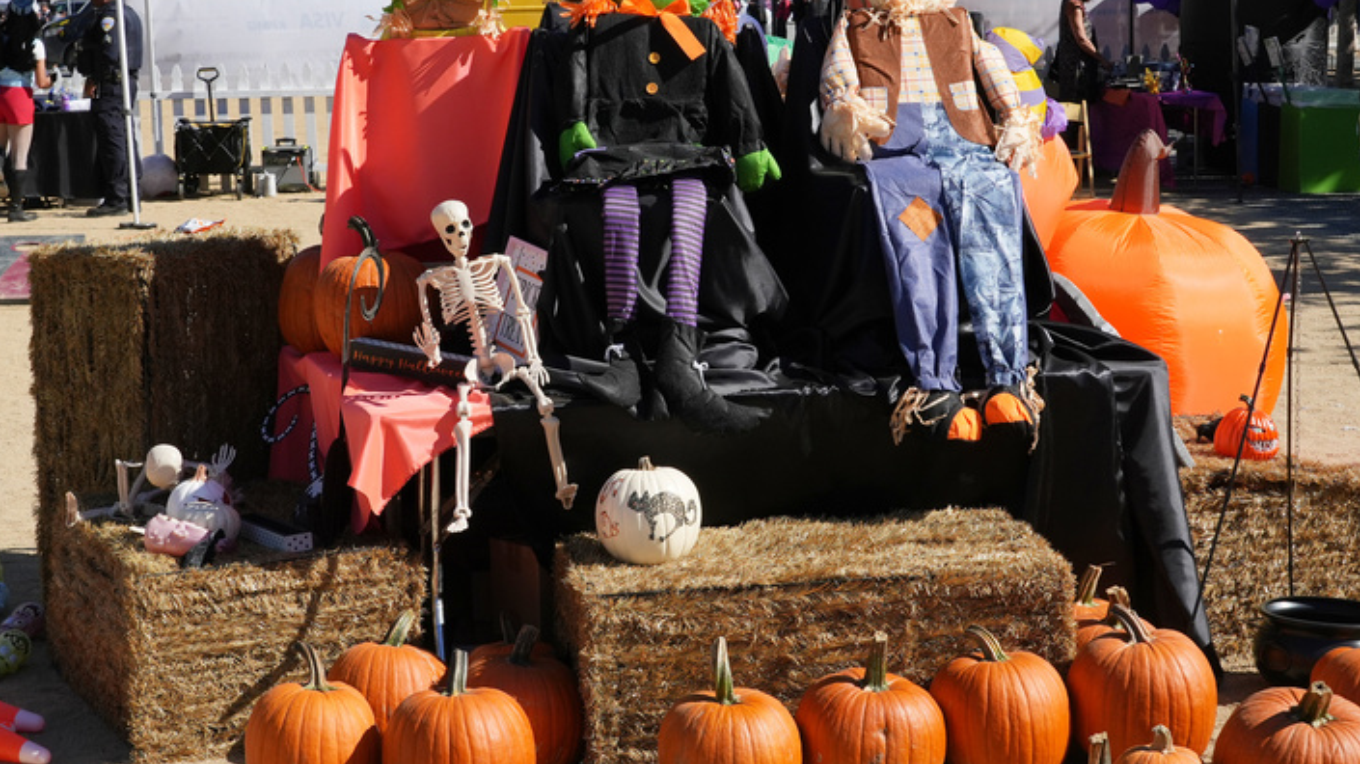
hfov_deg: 31.4
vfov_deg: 18.0
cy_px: 341
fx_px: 2415
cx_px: 639
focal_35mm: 67
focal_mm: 44
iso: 400
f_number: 10
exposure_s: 1/1000
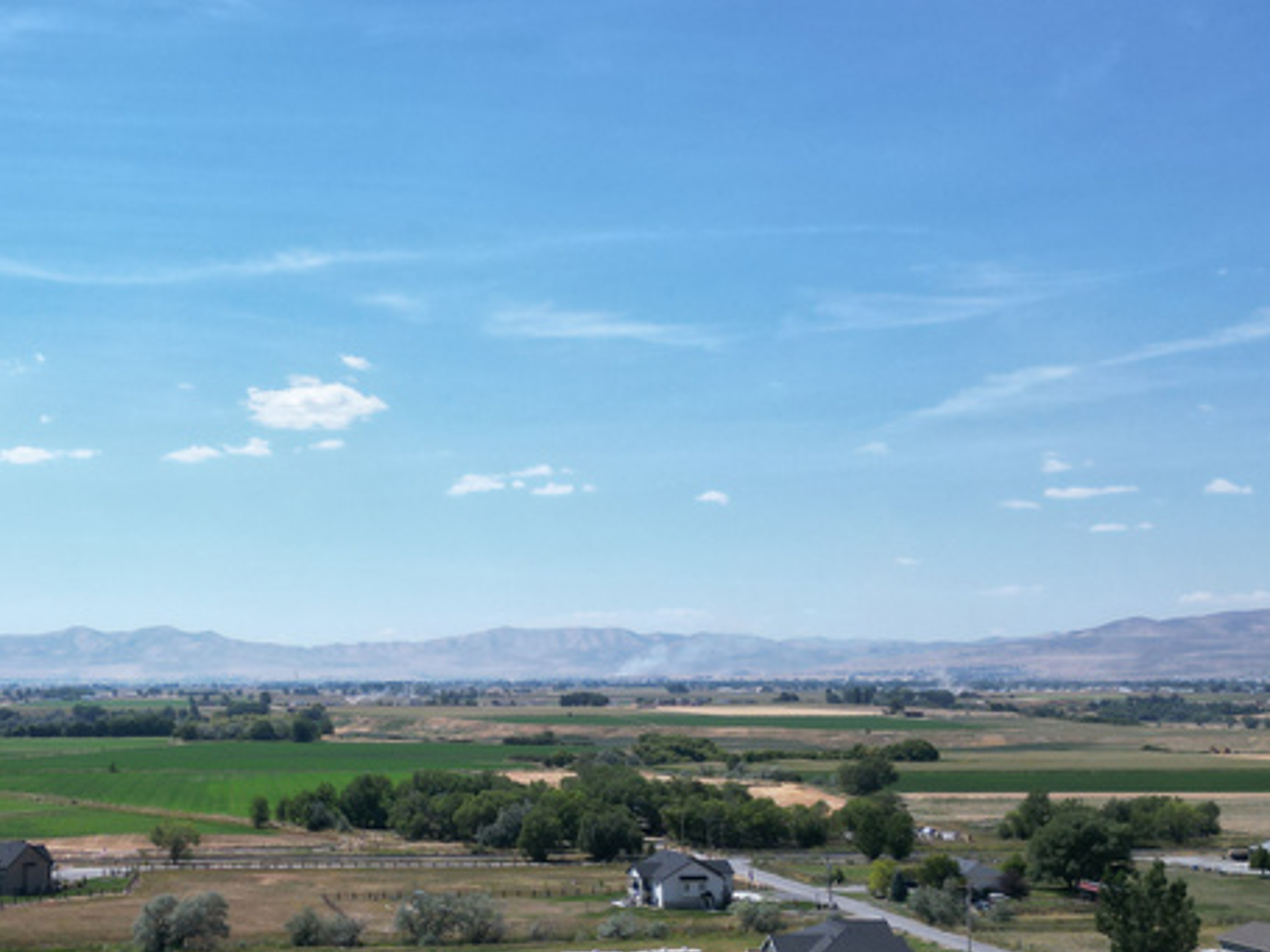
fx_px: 1981
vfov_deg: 26.8
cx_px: 246
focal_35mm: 54
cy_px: 673
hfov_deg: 34.4
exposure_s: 1/4000
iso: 120
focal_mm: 6.72
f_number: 1.7
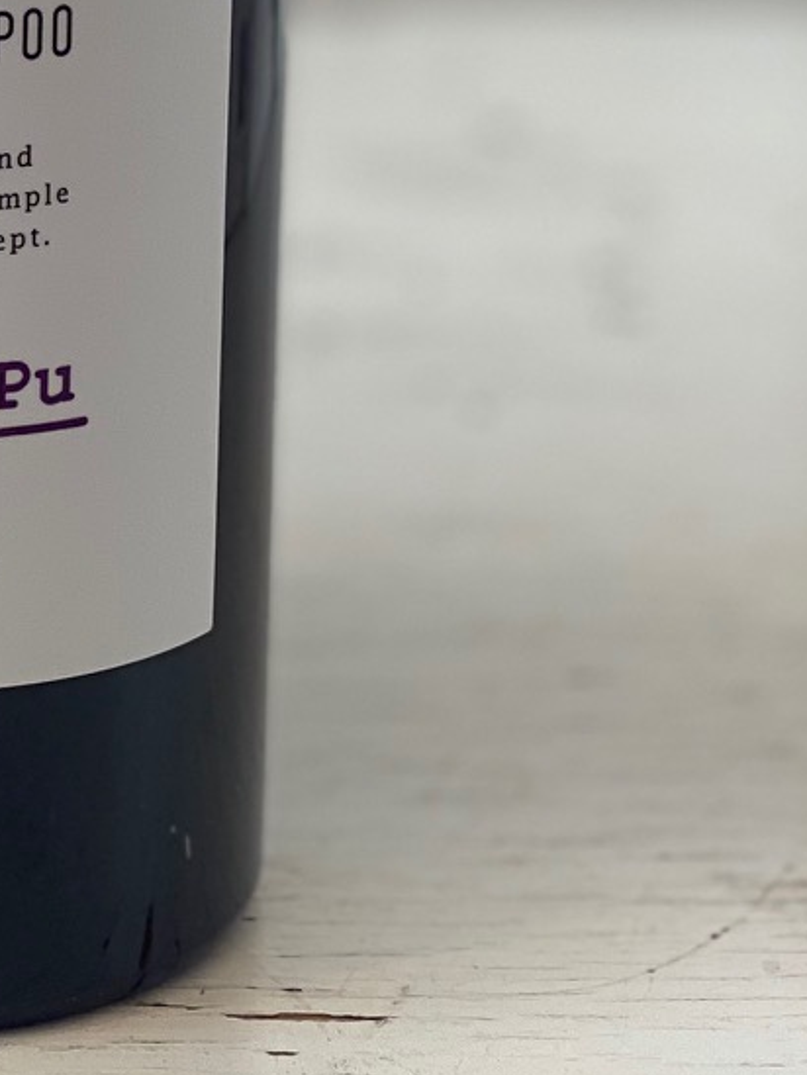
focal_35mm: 191
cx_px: -664
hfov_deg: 7.5
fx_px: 5935
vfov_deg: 10.2
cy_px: -245
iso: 32
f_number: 2
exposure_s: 1/120
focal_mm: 6
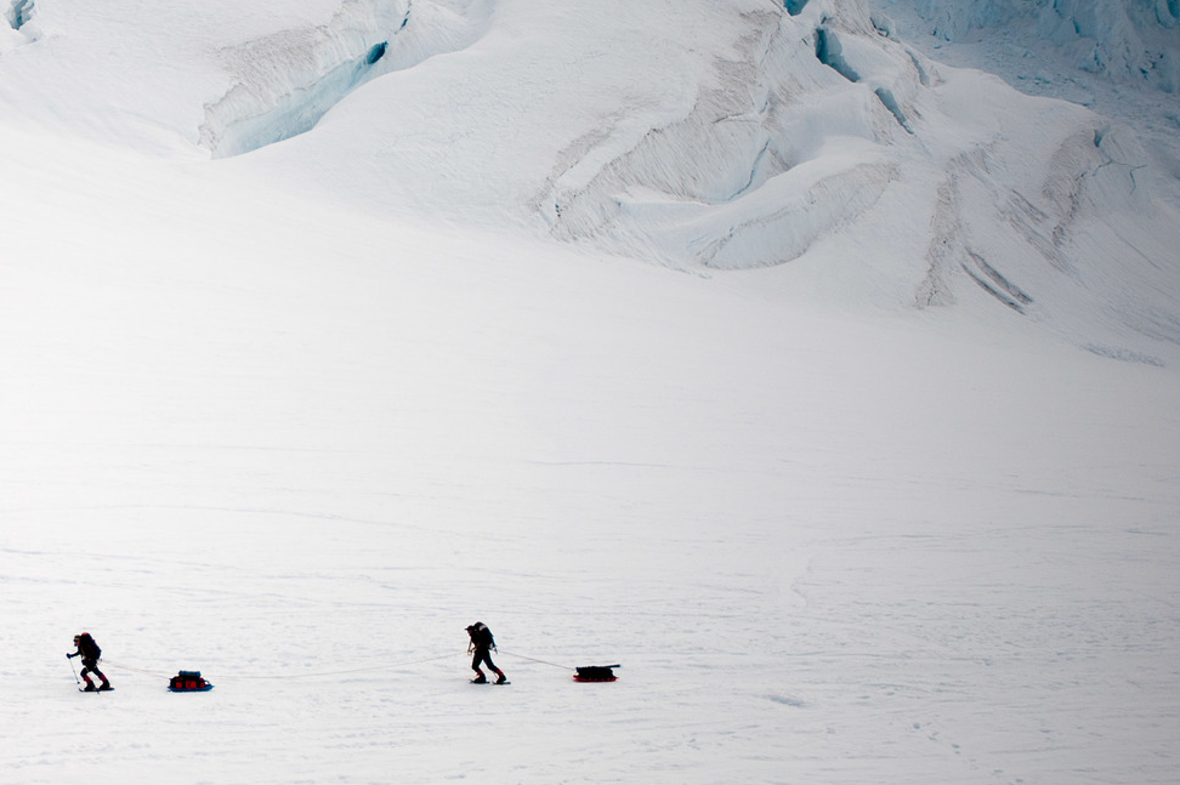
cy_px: 385
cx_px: -9
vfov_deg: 18.9
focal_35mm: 72
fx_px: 2359
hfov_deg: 26.5
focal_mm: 35
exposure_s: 1/2000
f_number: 2.8
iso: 200
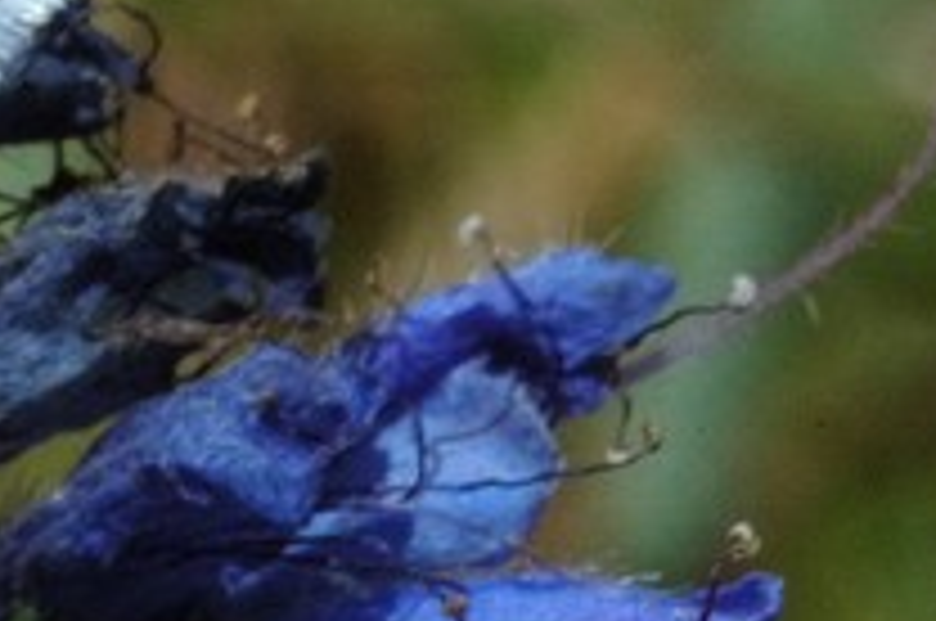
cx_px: -801
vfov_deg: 2.3
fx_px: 15730
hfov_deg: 3.4
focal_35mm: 606
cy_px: -464
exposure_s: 1/90
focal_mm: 105
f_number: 22
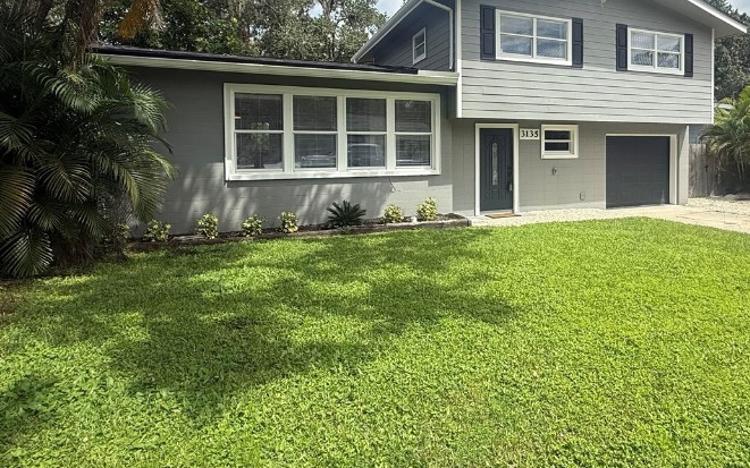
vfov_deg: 52.2
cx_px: 482
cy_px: 163
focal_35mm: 23
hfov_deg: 75.4
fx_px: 470
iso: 50
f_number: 2.2
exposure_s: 1/1368
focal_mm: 2.22
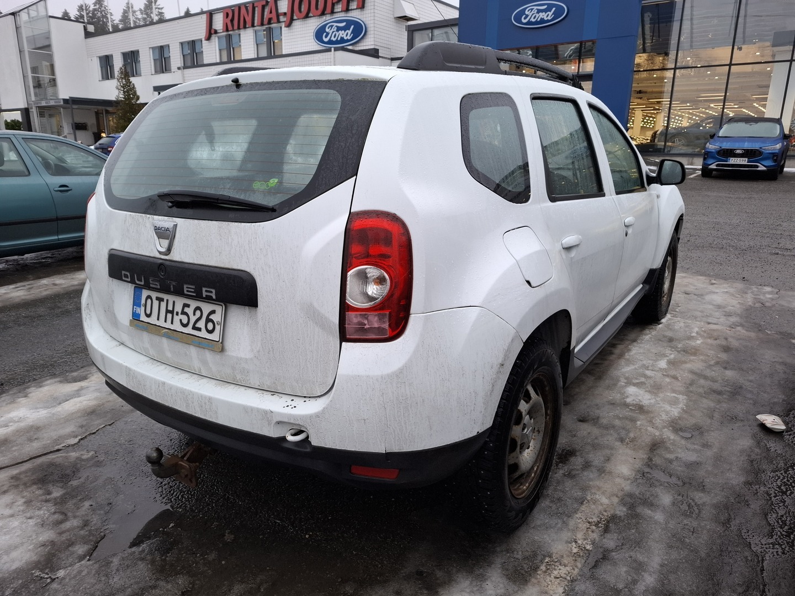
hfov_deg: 73.9
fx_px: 528
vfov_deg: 58.9
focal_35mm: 23
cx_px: 398
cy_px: 298
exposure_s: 1/100
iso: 160
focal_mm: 5.54
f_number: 1.8
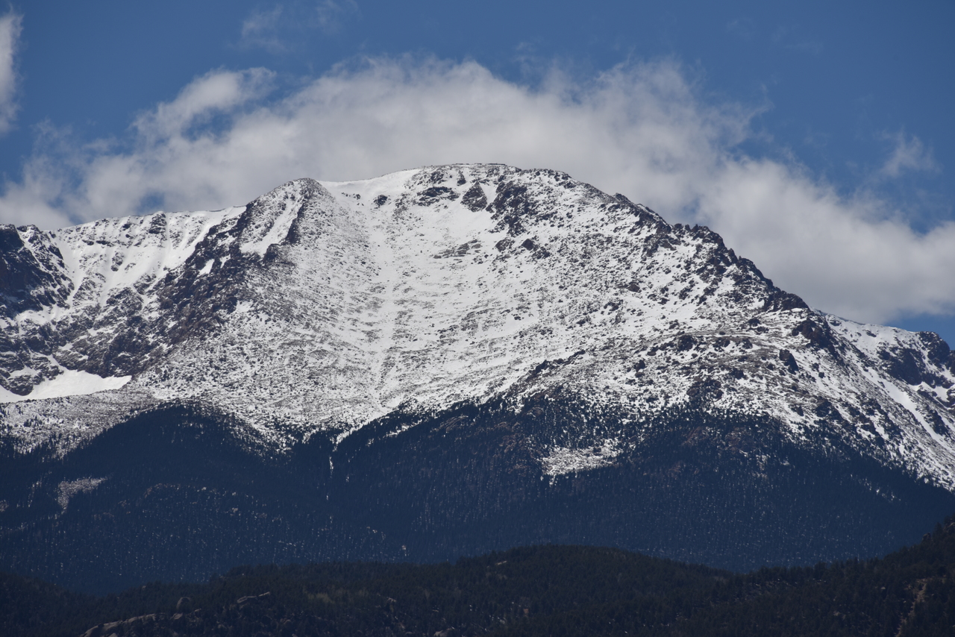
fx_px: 7960
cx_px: 478
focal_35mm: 300
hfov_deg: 6.9
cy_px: 318
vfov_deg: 4.6
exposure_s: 1/640
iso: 100
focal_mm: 300
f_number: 13
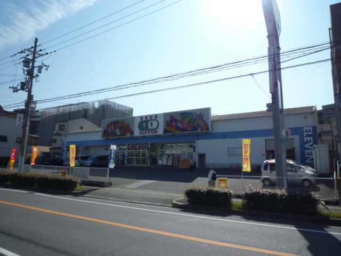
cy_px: 128
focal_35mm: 25
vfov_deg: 54.9
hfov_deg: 69.4
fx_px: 246
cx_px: 170
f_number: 4.5
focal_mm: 4.4
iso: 80
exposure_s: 1/800
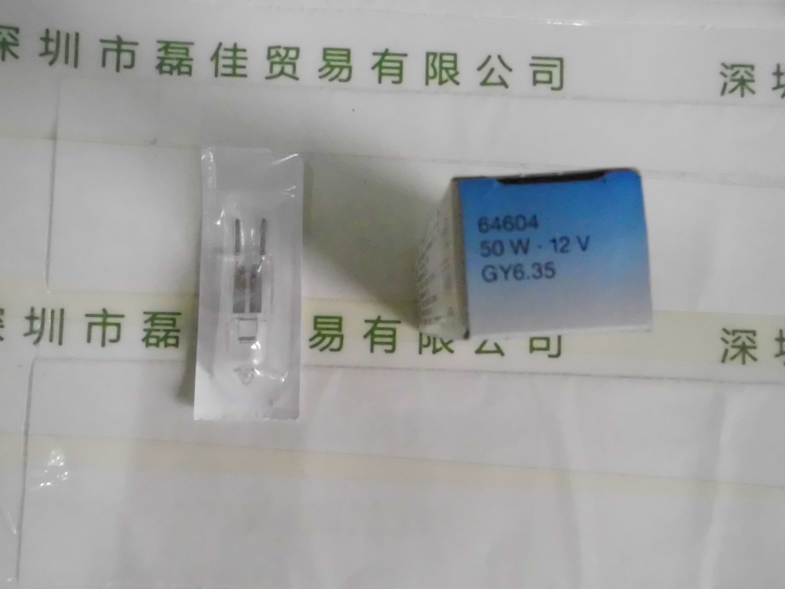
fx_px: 590
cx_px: 392
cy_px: 294
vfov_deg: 53.1
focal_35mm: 26
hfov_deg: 67.3
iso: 1600
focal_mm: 4.6
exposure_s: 1/60
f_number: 3.2
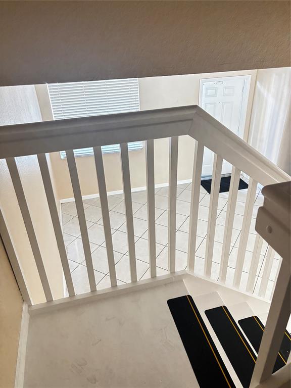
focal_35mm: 26
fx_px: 291
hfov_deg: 53.1
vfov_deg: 67.3
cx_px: 146
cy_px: 194
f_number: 1.6
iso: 500
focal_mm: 5.96
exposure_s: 1/49
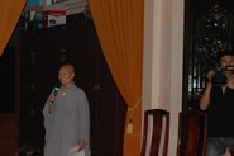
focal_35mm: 113
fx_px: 734
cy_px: 114
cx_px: -144
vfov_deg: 12.1
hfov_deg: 16.1
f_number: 4
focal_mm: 22
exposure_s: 1/60
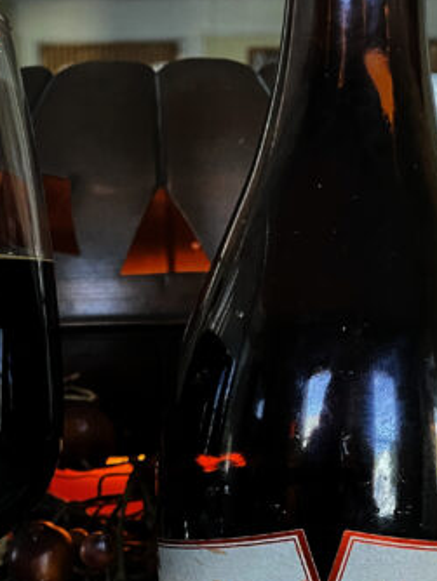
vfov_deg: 31.9
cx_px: 157
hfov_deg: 26.5
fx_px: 925
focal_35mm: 55
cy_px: 596
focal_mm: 4.2
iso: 800
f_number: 1.6
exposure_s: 1/30
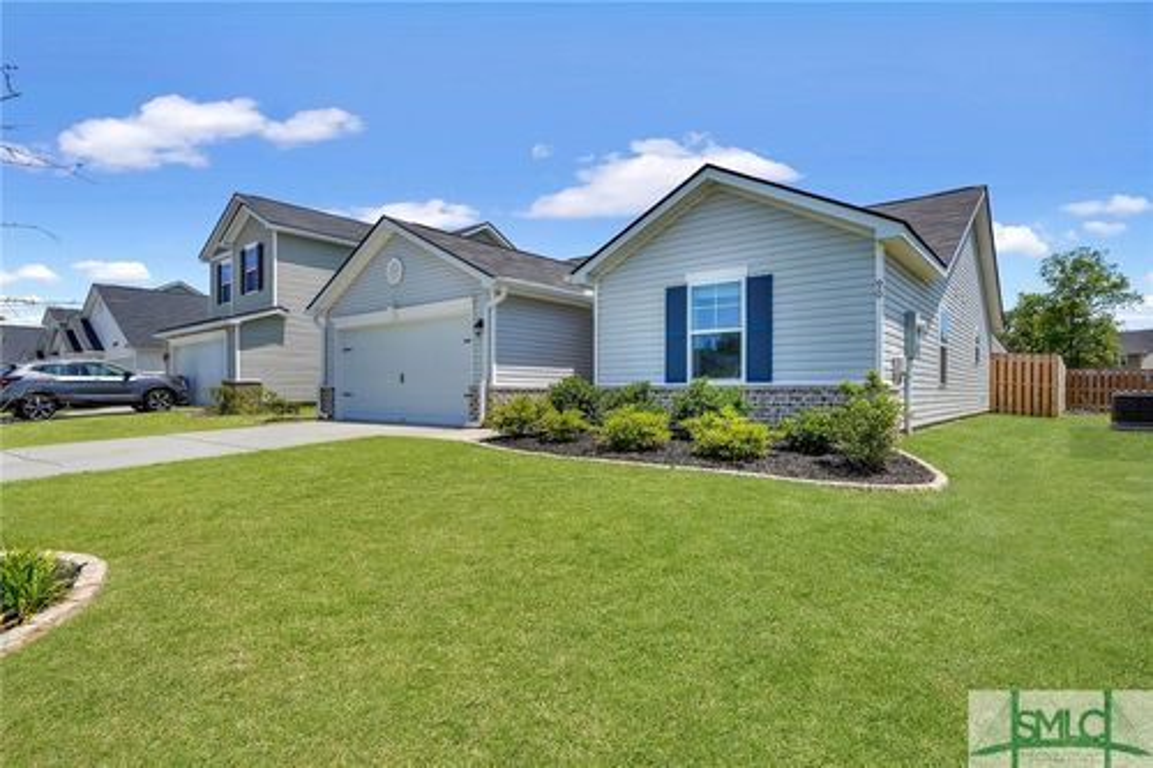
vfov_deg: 65.9
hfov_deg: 88.5
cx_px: 576
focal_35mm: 18
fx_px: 592
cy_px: 384
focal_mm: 18.5
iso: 320
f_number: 9
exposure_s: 1/1250
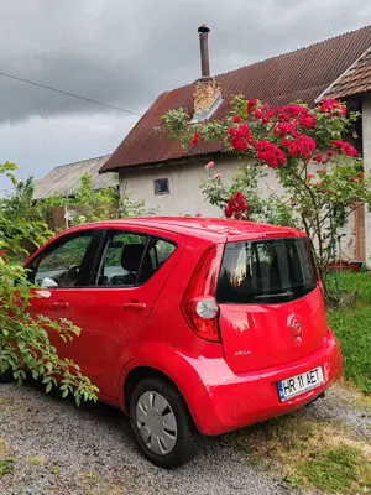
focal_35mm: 37
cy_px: 248
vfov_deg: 50.1
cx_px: 186
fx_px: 529
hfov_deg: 38.7
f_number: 1.9
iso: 80
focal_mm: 6.12
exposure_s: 1/100
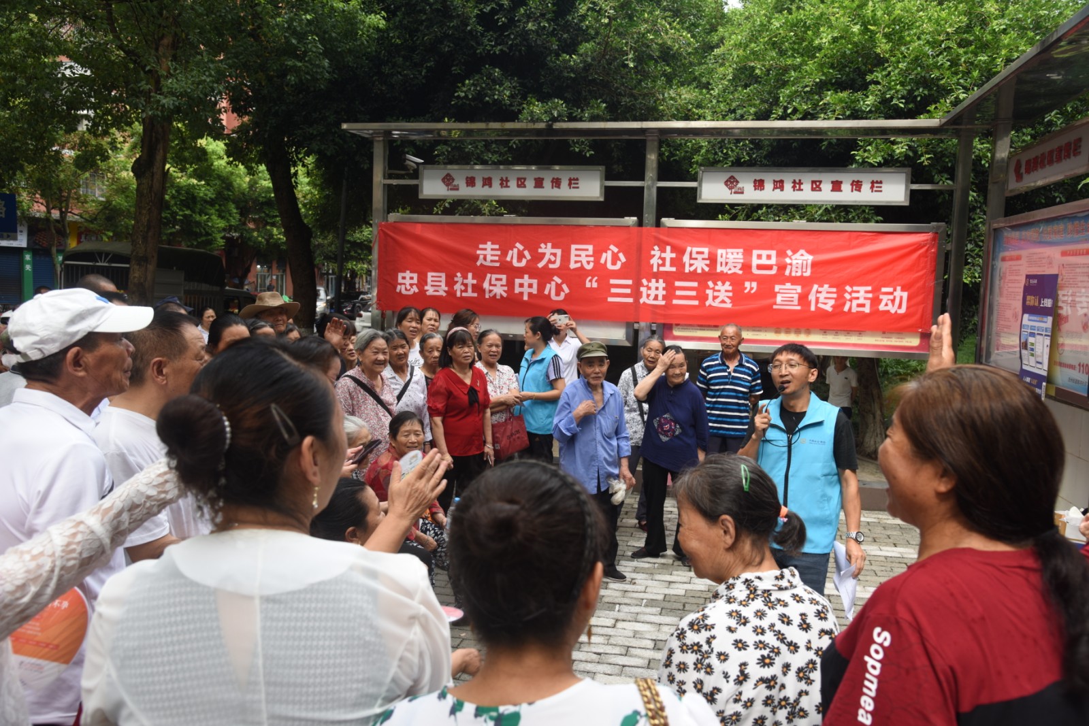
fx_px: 908
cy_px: 363
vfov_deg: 43.6
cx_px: 544
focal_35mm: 30
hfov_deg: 61.9
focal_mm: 30
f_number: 5.6
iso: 125
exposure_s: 1/100
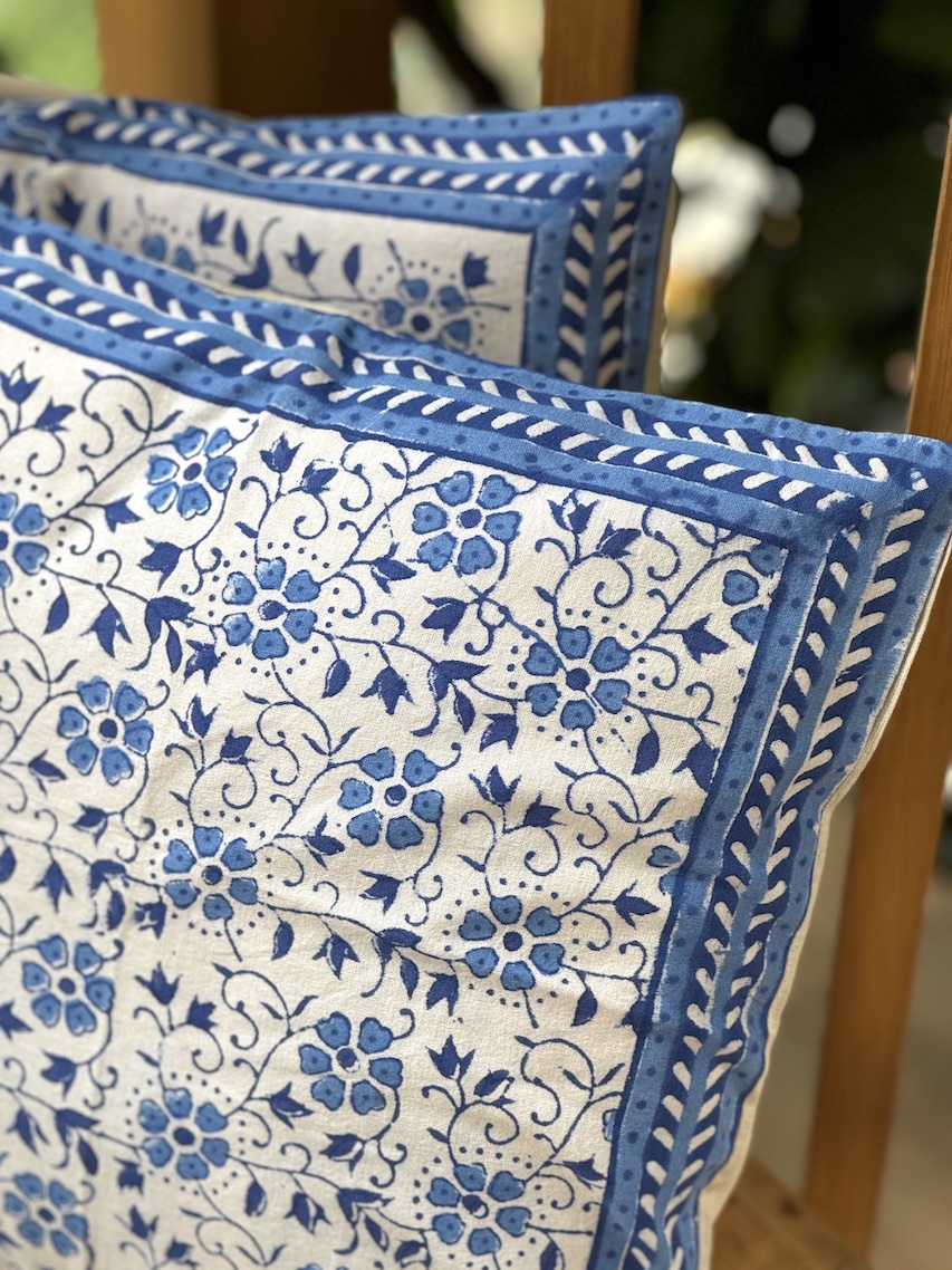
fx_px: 2825
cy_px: 635
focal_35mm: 77
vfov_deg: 25.3
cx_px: 476
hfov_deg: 19.1
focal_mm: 9
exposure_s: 1/99
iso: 80
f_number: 2.8
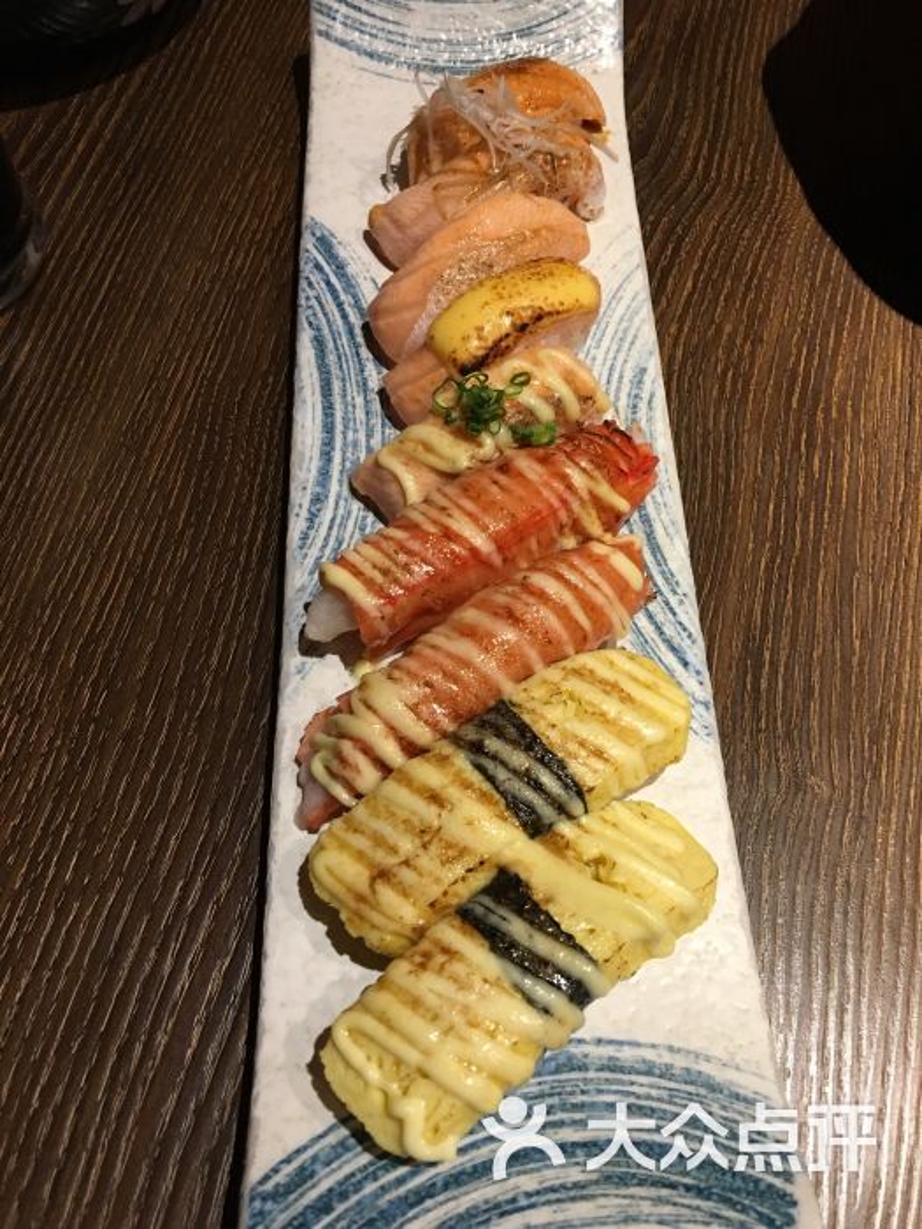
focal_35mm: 29
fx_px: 1030
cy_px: 614
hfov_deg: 48.2
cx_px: 461
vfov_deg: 61.7
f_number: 2.2
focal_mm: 4.15
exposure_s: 1/17
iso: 80
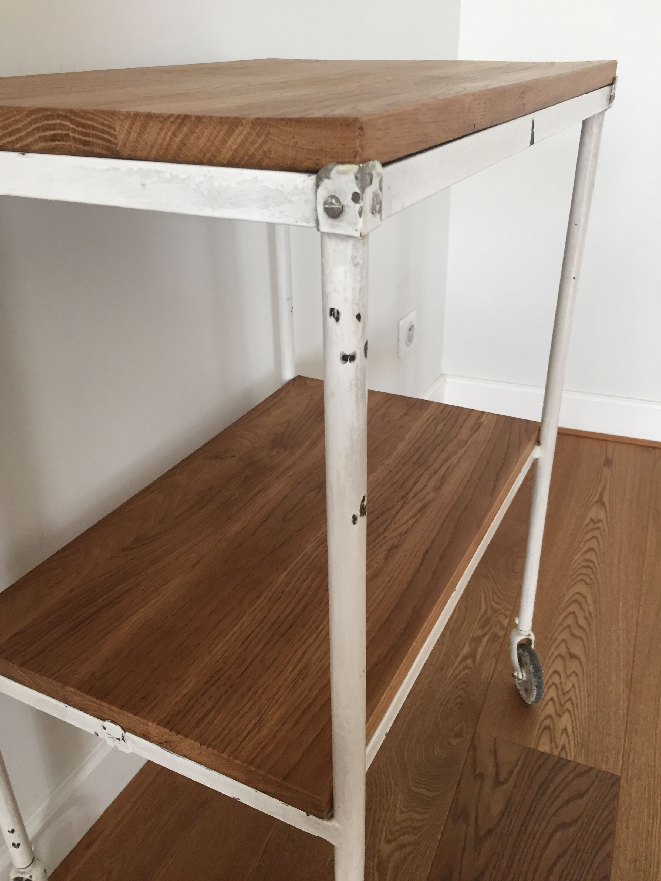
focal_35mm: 29
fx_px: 738
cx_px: 330
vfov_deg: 61.7
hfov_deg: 48.2
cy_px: 440
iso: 64
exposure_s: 1/33
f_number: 2.2
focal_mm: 4.15
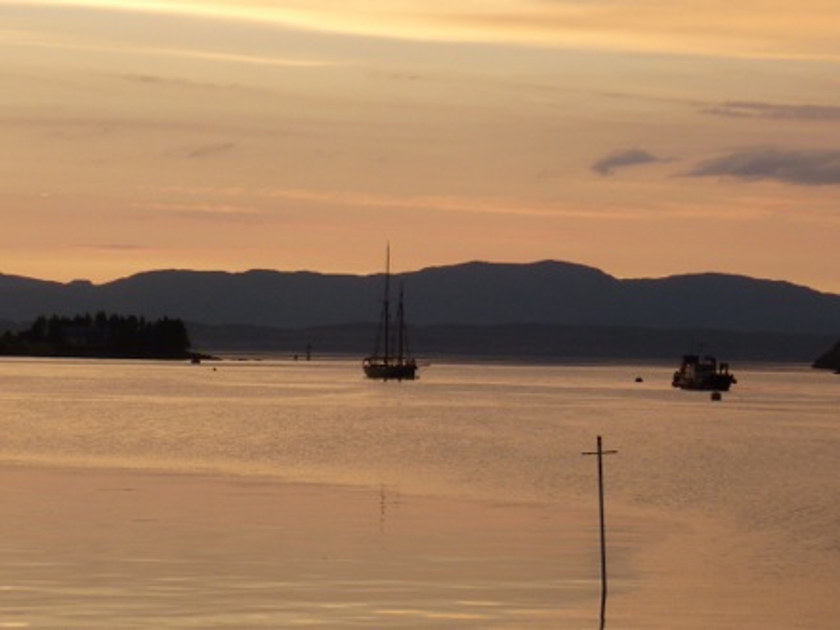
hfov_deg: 14.8
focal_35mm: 133
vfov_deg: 11.1
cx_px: 420
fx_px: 3227
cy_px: 315
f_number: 4.1
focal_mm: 12.4
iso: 80
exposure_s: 1/100
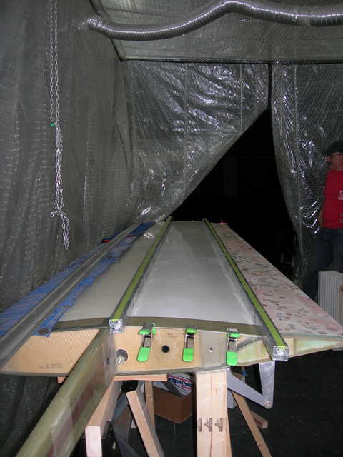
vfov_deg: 49.0
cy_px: 228
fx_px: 502
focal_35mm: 38
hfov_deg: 37.7
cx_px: 172
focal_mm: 7.8
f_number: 2.8
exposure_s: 1/60.1
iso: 64
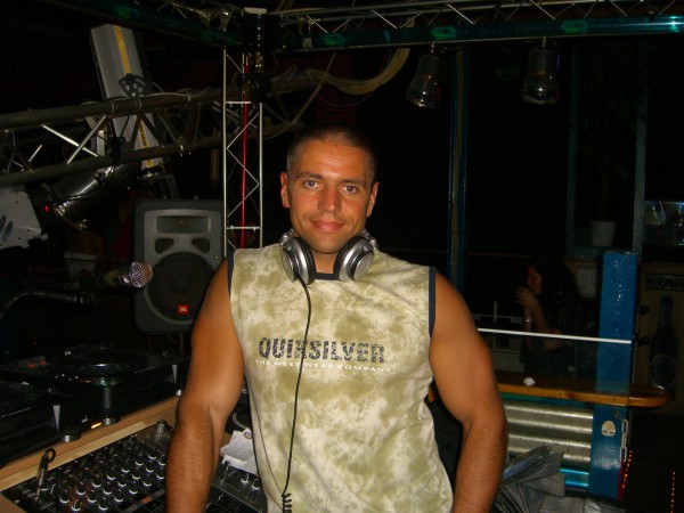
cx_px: 342
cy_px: 256
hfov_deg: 49.0
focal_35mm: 38
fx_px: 751
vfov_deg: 37.7
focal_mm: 7.9
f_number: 2.8
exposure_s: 1/60
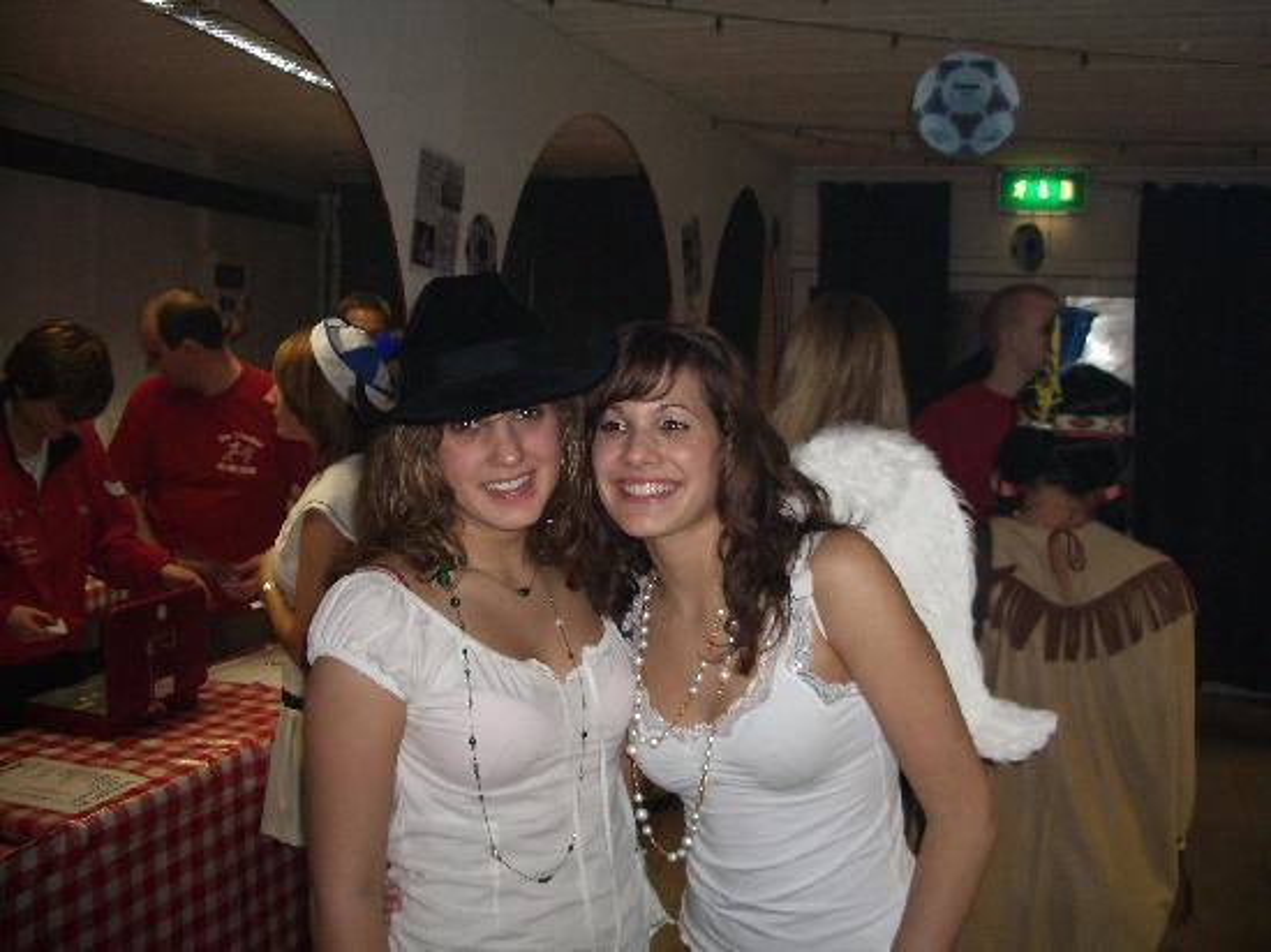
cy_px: 476
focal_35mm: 35
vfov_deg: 40.7
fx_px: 1285
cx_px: 636
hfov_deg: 52.6
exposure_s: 1/60
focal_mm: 5.8
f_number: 2.6
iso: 200
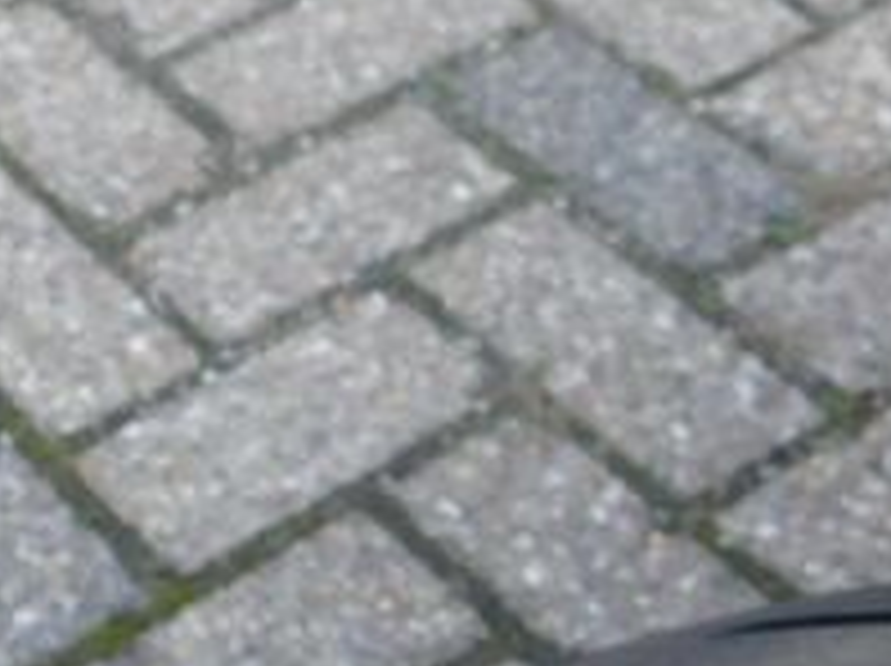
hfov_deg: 19.6
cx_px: -22
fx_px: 2494
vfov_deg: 15.0
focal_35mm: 97
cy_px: 27
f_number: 3.2
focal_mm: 5.3
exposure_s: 1/160
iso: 125
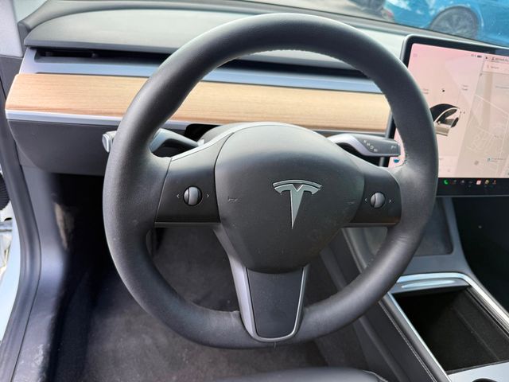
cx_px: 254
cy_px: 191
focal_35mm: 24
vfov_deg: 56.8
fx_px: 353
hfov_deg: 71.6
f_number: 1.78
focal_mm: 6.76
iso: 50
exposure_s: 1/124
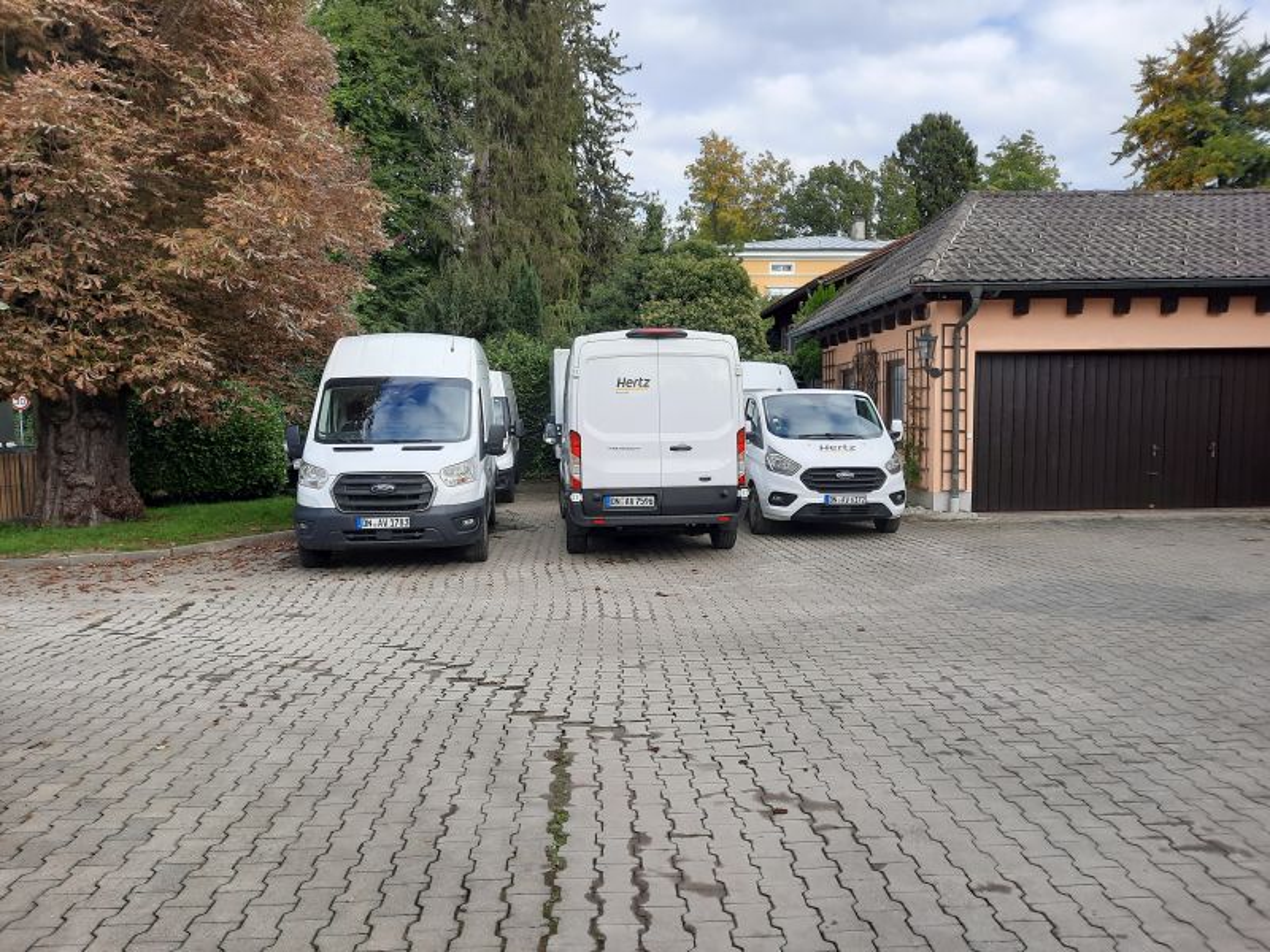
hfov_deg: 69.4
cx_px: 635
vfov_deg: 54.9
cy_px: 476
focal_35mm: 25
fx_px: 917
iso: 32
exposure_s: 1/449
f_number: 2
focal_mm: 4.6
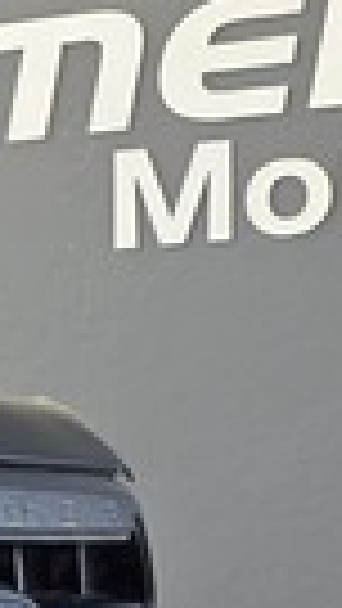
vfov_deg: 11.2
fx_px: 3061
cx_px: -1215
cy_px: 603
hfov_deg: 5.3
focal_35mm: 190
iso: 20
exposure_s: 1/64.9
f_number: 1.7
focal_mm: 6.25
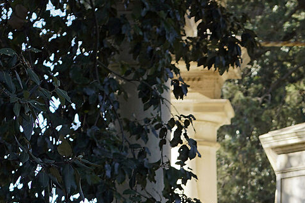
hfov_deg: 8.2
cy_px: 469
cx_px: 397
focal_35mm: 249
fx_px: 2109
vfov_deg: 5.4
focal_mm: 50
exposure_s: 1/125
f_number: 5.6
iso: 125
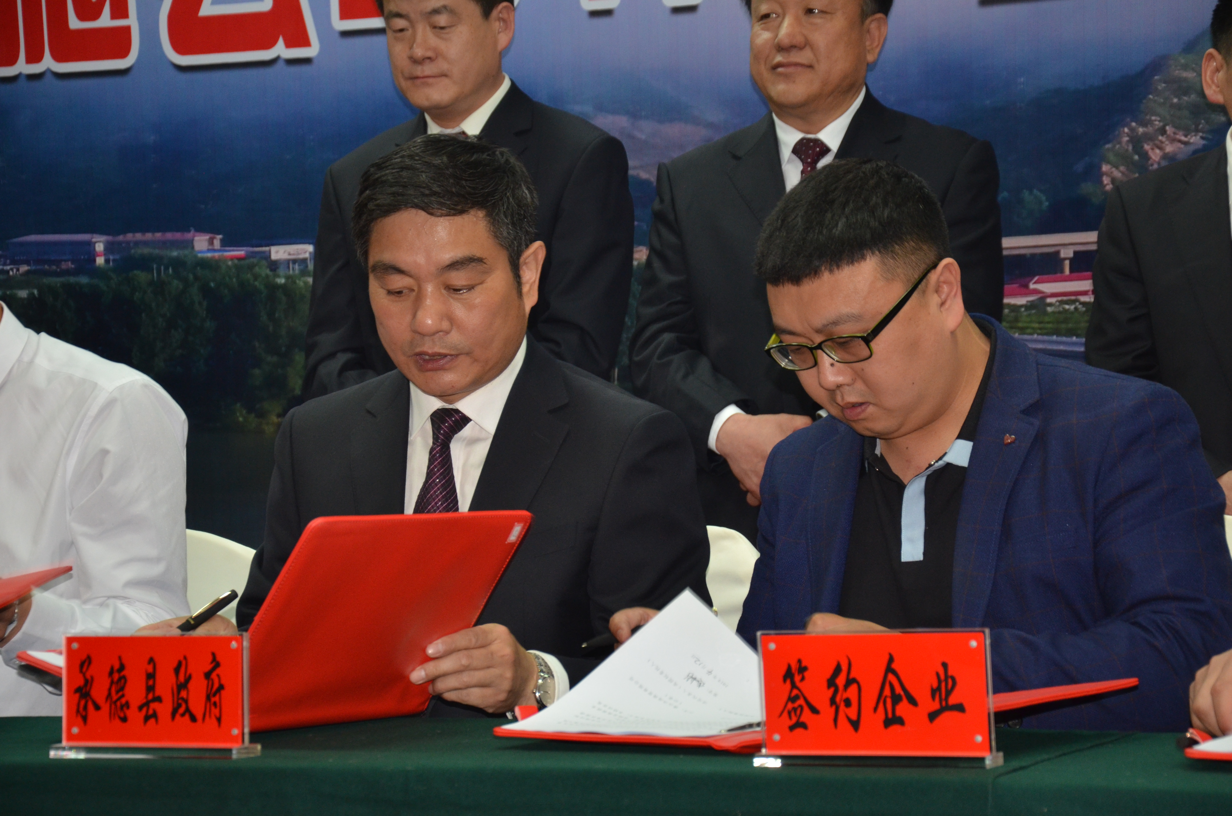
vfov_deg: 13.0
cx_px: 616
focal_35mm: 105
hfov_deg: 19.5
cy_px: 408
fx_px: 3586
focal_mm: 70
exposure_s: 1/60
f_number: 5.3
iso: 800
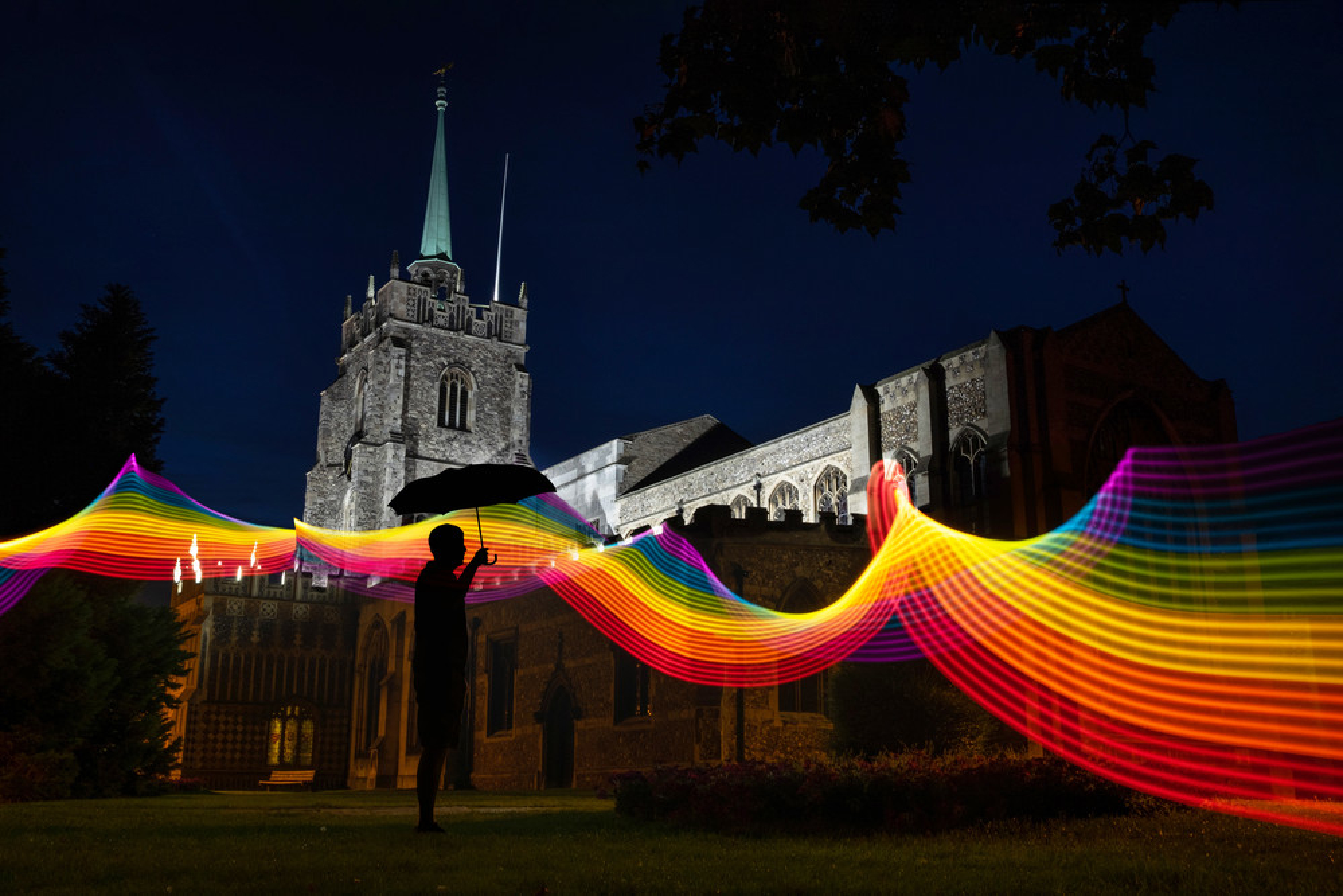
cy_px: 448
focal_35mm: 35
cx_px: 672
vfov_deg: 37.9
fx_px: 1306
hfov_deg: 54.4
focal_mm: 23
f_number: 16
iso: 200
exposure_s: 12
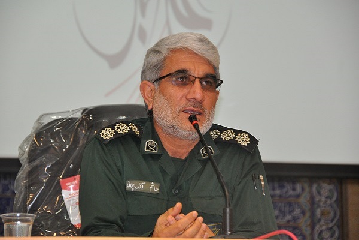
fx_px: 1571
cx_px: 180
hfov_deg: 13.0
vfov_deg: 8.7
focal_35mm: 158
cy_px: 120
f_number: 5.3
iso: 1600
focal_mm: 105
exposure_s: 1/60
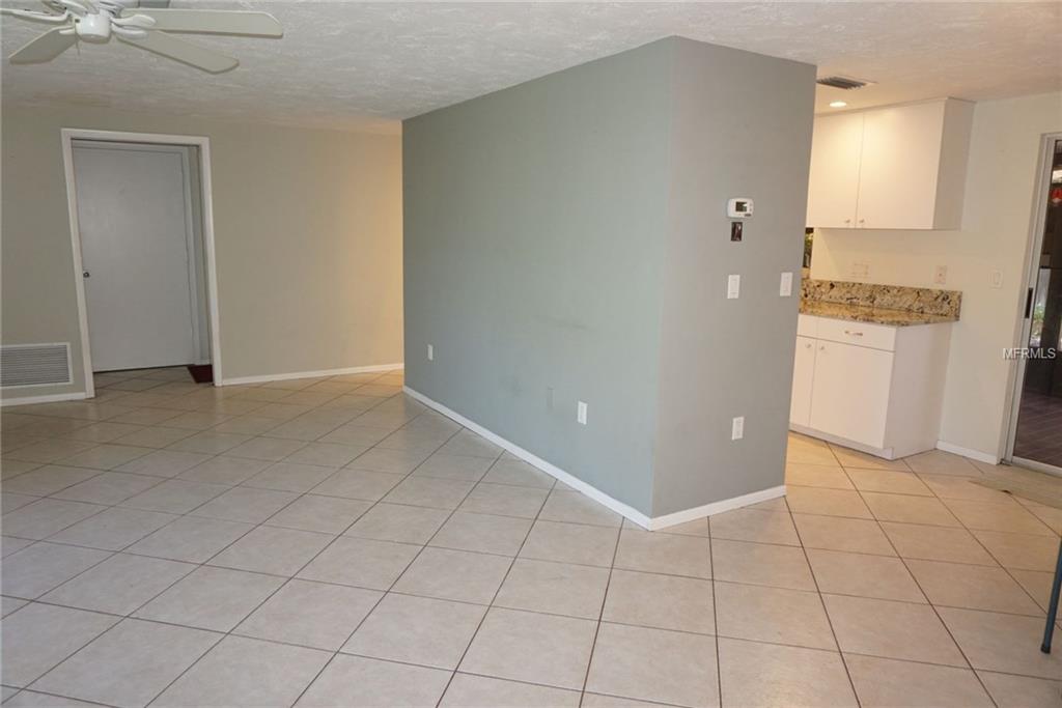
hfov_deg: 73.7
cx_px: 531
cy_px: 354
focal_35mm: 24
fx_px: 708
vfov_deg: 53.1
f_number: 4.5
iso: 1000
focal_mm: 16
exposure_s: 1/60
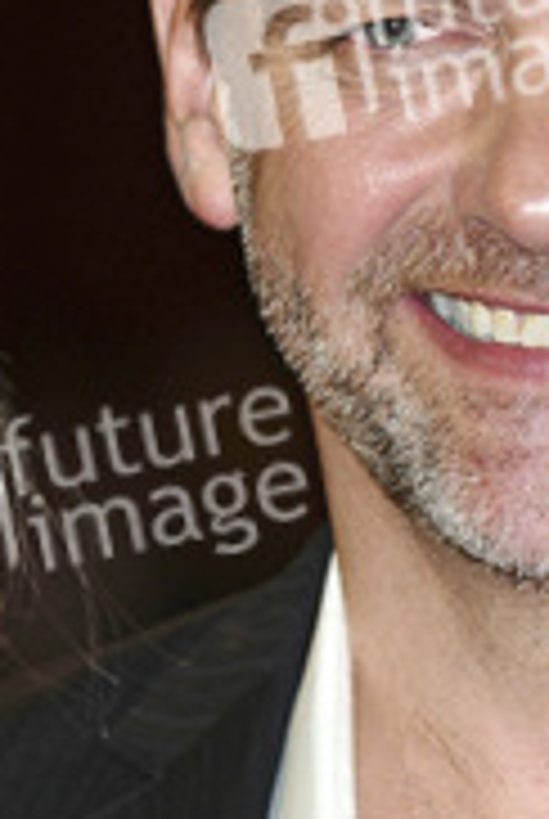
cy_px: 270
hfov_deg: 2.1
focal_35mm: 659
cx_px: 569
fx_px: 15016
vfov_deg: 3.1
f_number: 4.5
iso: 320
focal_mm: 200
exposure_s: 1/200
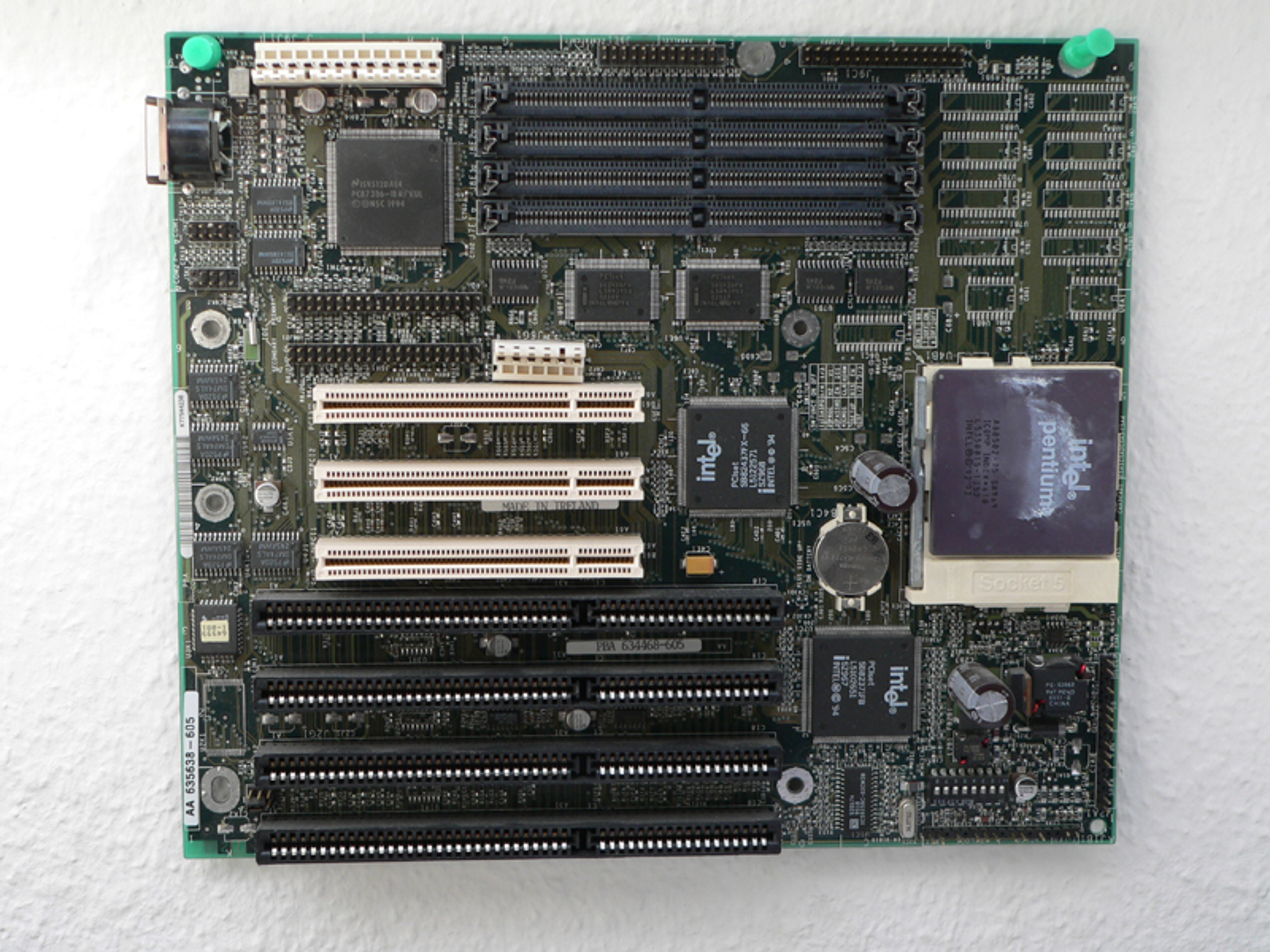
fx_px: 2055
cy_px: 476
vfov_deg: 26.1
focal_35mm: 56
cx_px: 635
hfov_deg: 34.3
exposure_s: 1/125
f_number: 3.7
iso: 80
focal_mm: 9.4
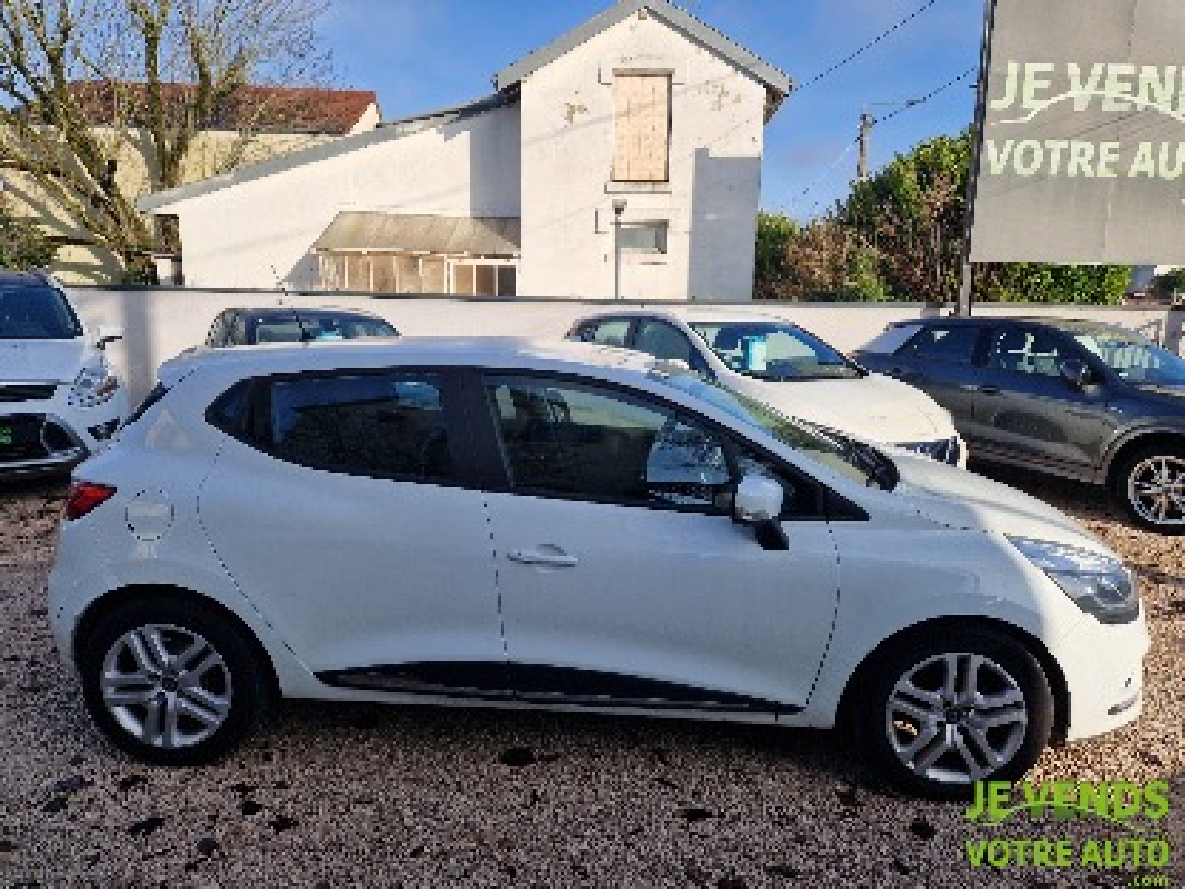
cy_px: 444
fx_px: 787
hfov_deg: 73.9
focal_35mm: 23
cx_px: 592
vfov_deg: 58.9
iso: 50
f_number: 1.8
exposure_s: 1/1596
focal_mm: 5.4
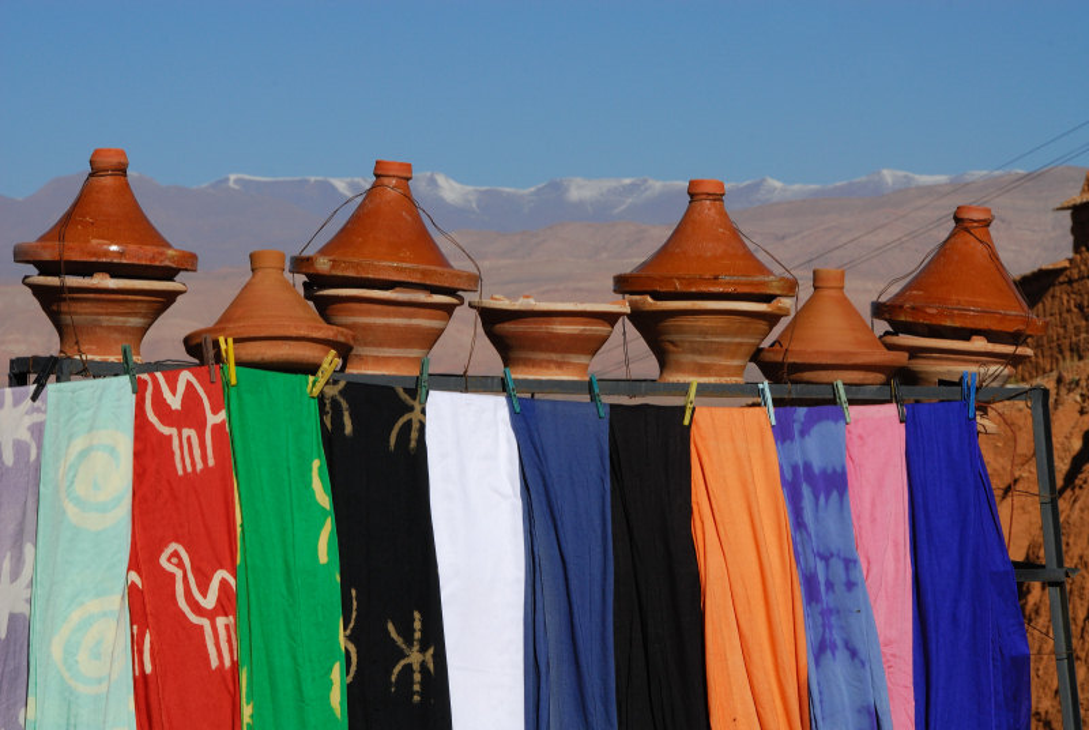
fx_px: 4317
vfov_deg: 9.7
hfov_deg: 14.4
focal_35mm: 142
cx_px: 544
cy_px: 365
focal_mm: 95
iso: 200
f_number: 18
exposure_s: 1/250
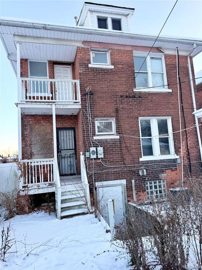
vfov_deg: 71.6
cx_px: 101
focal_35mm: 24
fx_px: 187
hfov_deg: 56.8
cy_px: 135
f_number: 1.78
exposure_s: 1/290
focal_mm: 6.76
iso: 80
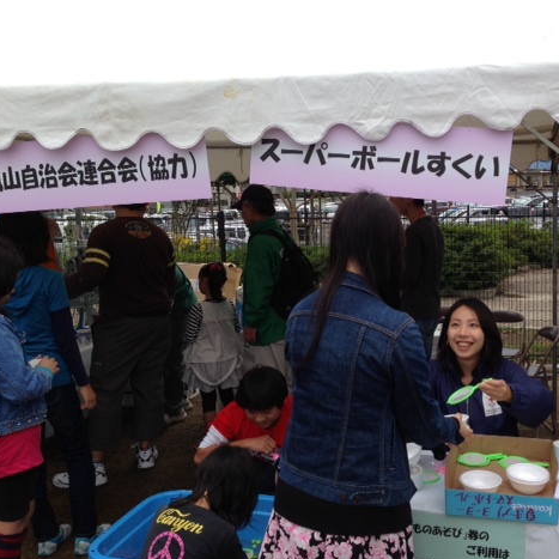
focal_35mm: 40
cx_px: 377
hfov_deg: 41.3
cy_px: 285
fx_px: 731
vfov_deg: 41.9
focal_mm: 4.13
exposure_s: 1/475
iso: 50
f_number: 2.4
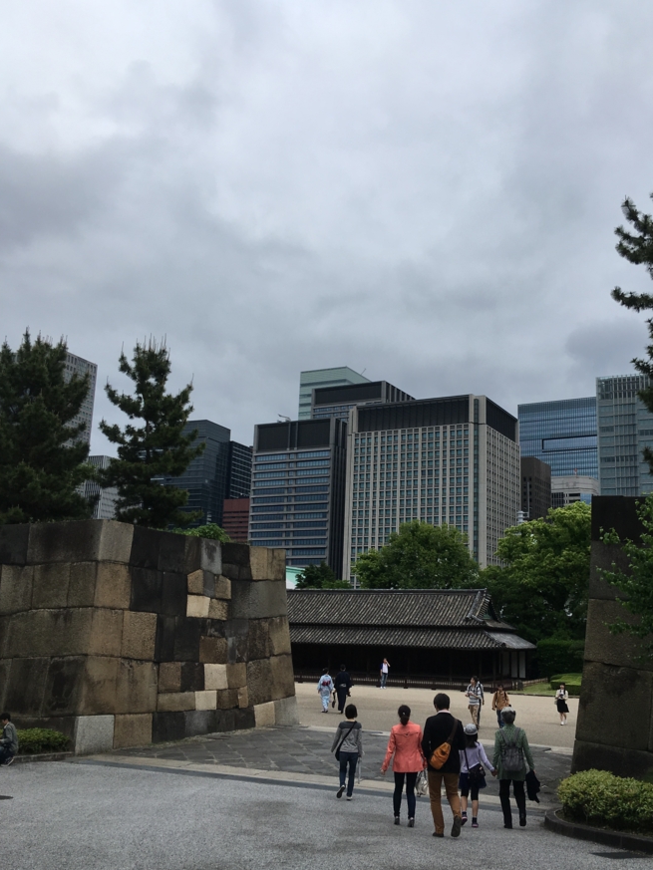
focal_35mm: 34
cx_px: 380
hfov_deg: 41.7
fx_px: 855
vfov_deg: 53.9
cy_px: 444
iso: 25
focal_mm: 4.15
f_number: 2.2
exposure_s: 1/1479
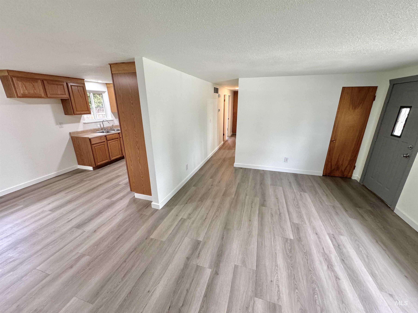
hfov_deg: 102.1
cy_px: 156
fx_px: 169
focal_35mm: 14
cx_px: 209
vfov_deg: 85.7
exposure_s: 1/120
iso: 250
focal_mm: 2.22
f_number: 2.2
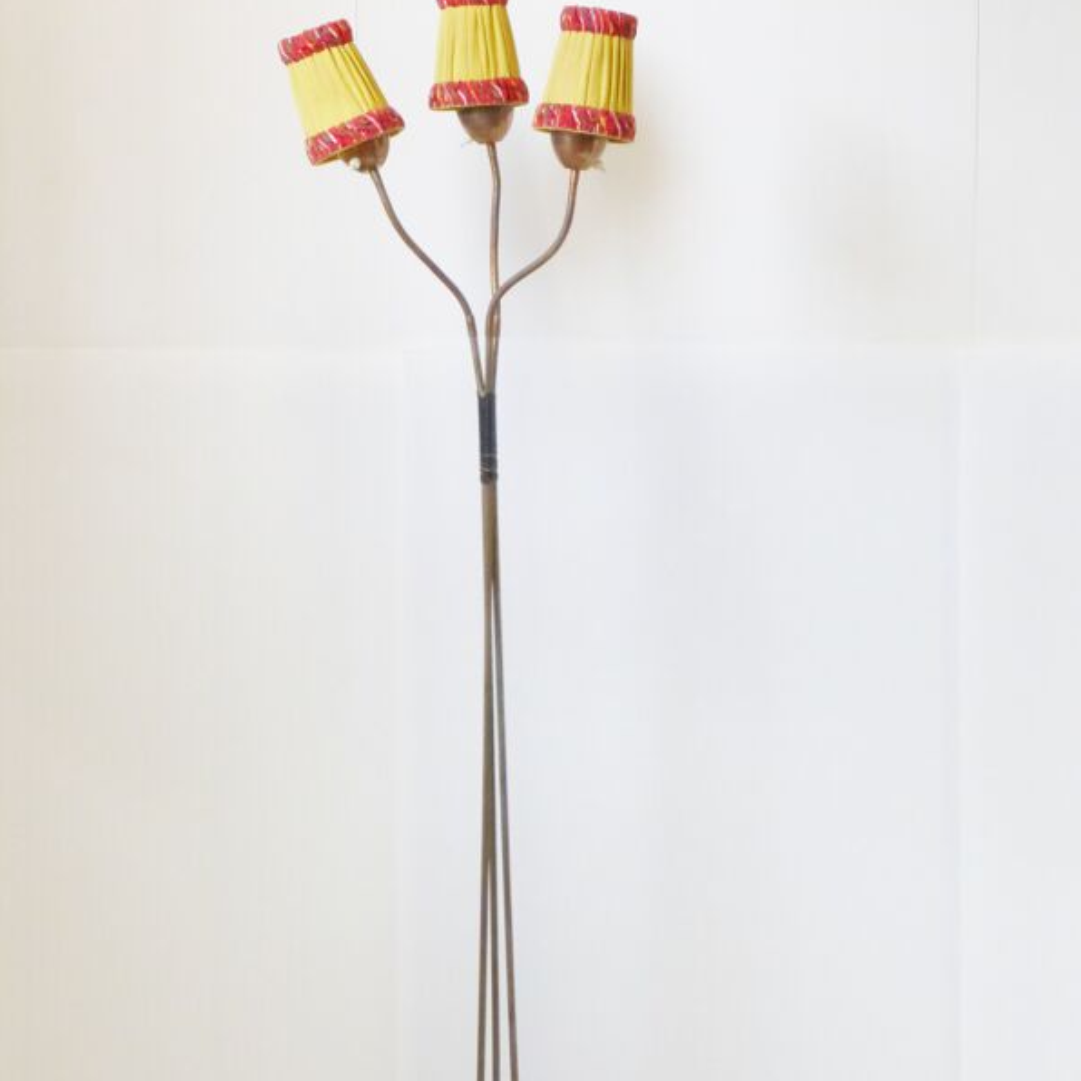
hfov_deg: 11.0
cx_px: 540
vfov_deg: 11.0
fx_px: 5618
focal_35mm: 159
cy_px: 649
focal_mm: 21.8
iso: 400
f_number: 5.4
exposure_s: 1/60
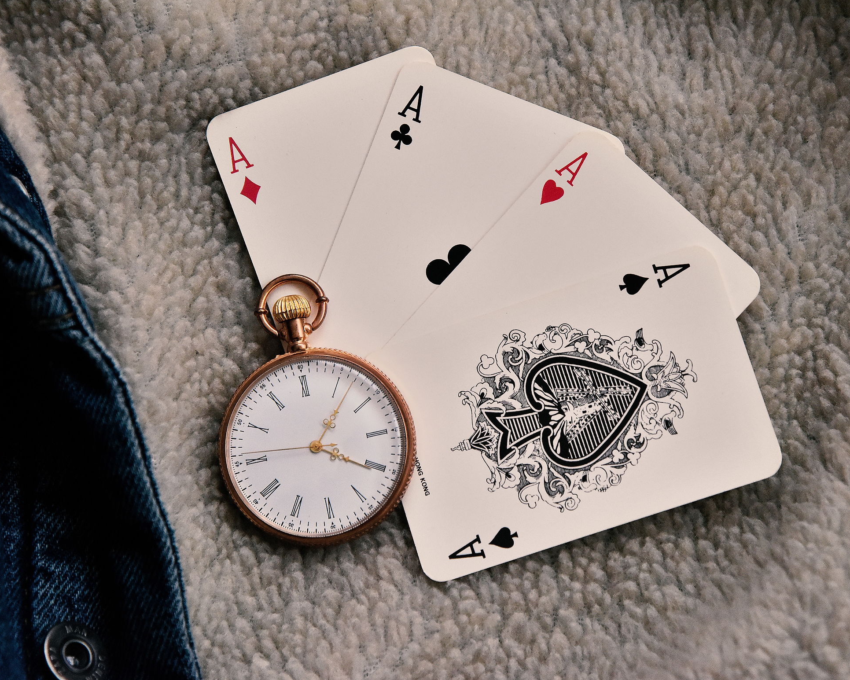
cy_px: 333
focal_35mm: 140
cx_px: 460
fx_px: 3522
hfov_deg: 13.8
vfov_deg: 11.0
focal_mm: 120
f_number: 5.6
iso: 2500
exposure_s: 1/250
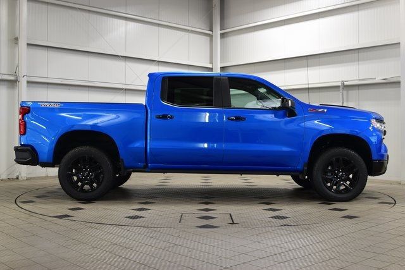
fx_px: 473
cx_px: 202
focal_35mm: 42
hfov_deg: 46.4
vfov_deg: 31.9
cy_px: 135
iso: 400
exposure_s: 1/20
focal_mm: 28
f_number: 6.3
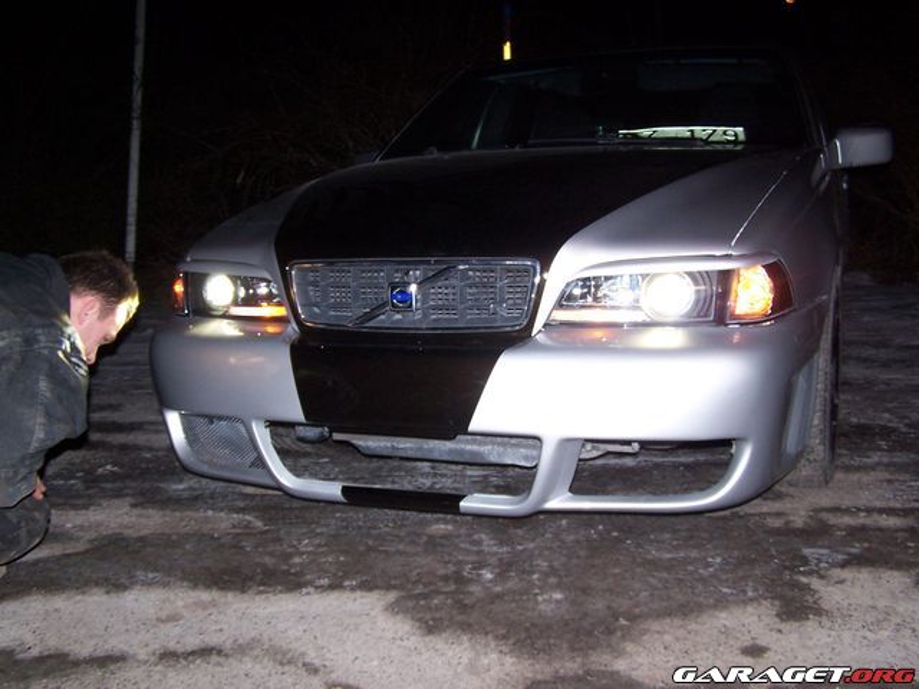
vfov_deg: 37.7
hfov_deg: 49.0
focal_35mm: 38
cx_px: 460
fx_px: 1009
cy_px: 344
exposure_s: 1/60
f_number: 2.8
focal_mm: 6.3
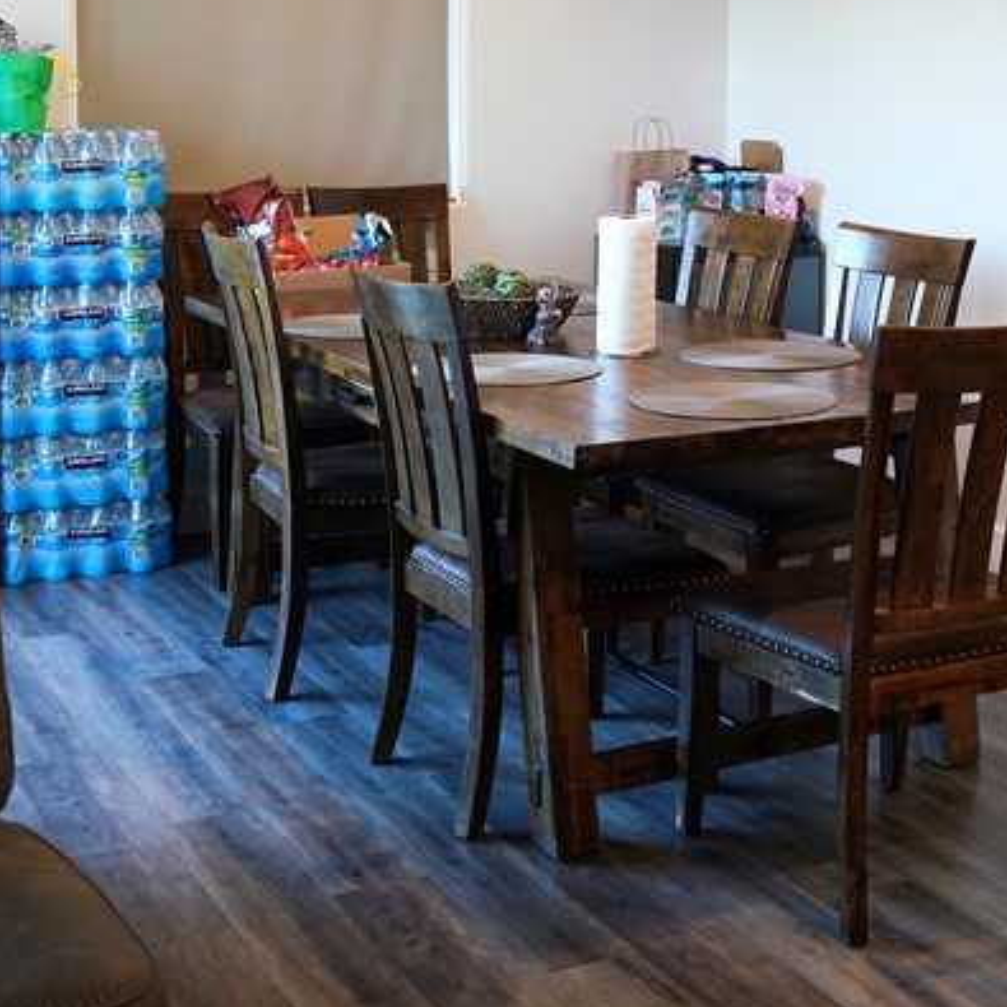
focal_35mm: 56
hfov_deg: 30.4
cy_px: 200
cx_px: 635
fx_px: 1843
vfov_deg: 29.8
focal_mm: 24
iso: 1250
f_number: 4.5
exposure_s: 1/80
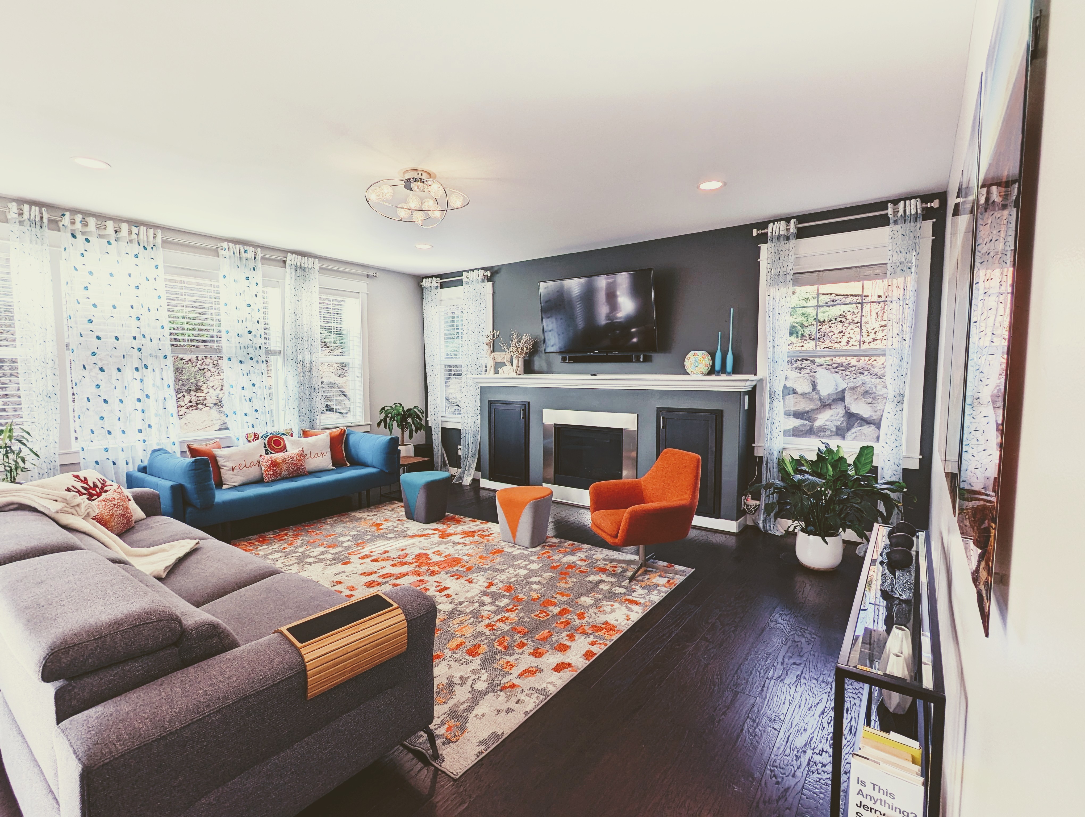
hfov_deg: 94.4
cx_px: 542
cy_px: 408
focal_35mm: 16
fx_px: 502
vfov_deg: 78.2
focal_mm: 2.35
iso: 57
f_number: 2.2
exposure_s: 1/174
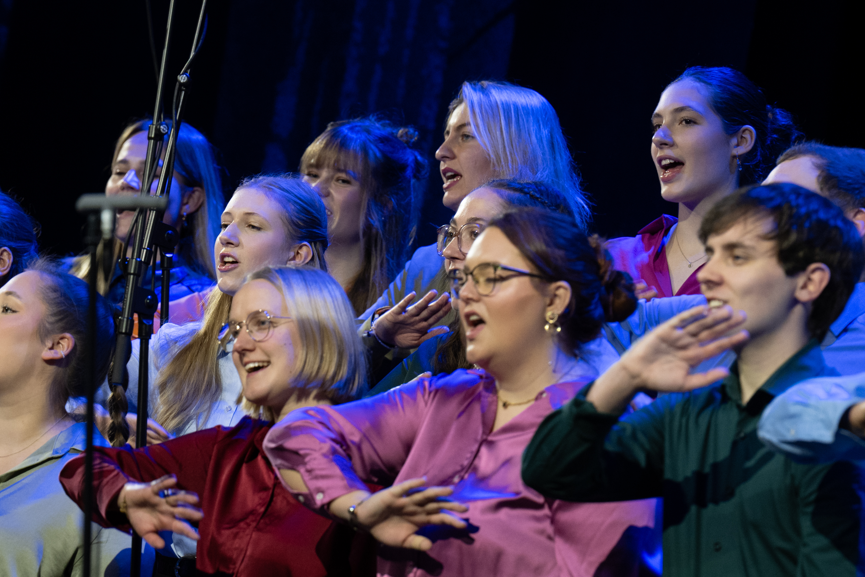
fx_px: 10211
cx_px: 169
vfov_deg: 3.2
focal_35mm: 425
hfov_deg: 4.8
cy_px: 393
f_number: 4
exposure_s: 1/160
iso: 1000
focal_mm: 200
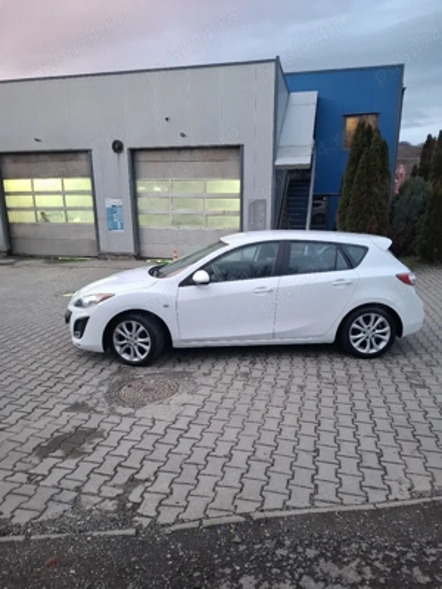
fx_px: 392
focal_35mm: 23
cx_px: 221
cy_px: 294
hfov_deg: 58.9
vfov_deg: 73.9
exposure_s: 1/50
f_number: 1.8
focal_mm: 5.54
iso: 320
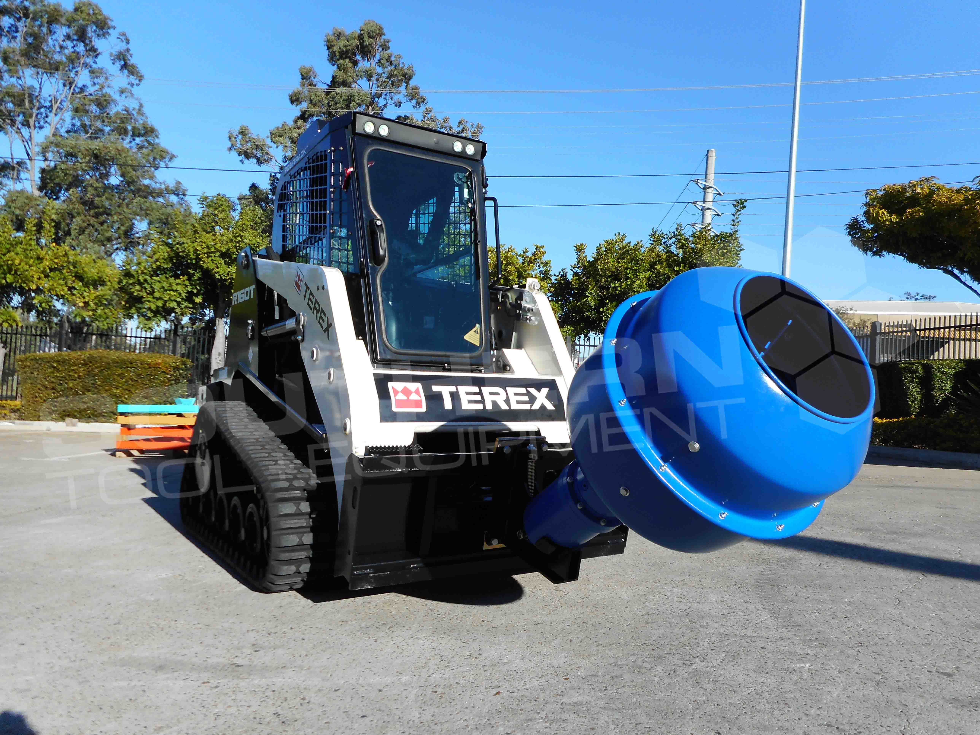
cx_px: 490
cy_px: 368
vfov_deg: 54.9
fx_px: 708
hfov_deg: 69.4
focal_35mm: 25
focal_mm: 4.5
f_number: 3.7
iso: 80
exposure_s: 1/500
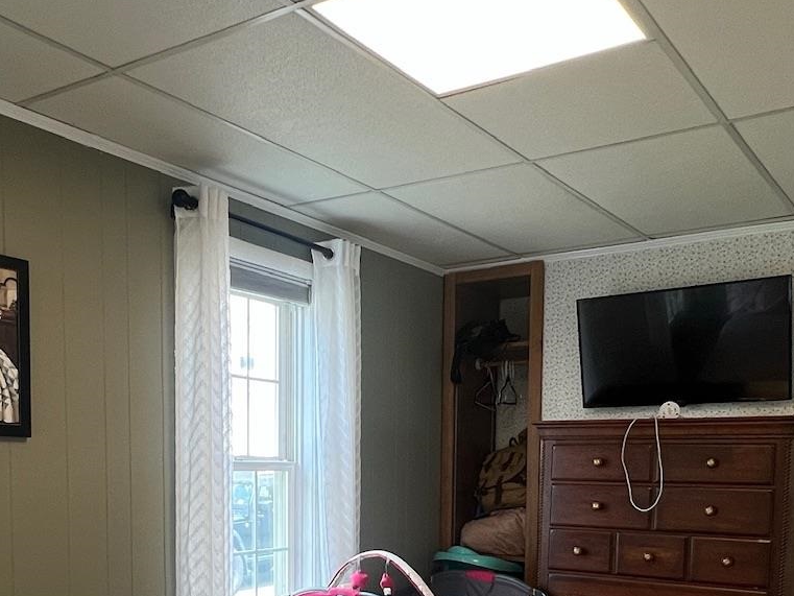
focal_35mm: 35
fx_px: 803
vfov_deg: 38.0
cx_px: 332
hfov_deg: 52.4
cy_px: 537
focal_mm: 1.57
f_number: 1.8
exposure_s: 1/120
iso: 160
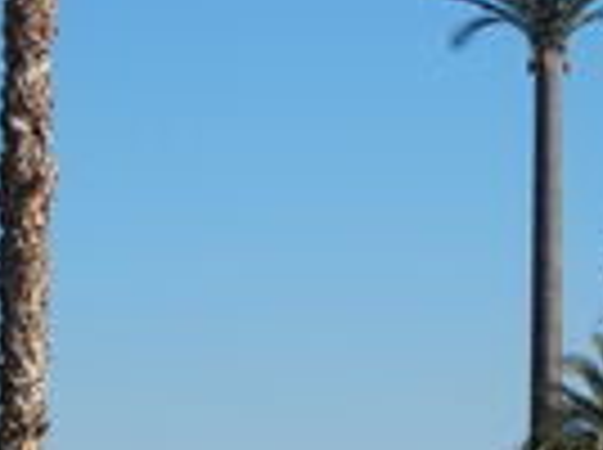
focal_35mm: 218
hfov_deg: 9.1
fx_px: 3791
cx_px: 454
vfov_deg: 6.8
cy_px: 144
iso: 125
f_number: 4.9
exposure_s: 1/800
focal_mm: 13.1
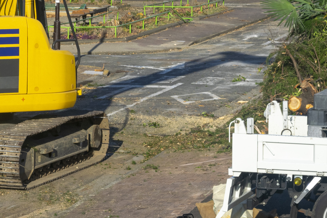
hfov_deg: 10.0
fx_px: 1864
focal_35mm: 205
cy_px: -27
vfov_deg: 6.7
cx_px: 94
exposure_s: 1/400
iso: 200
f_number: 10
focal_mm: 55
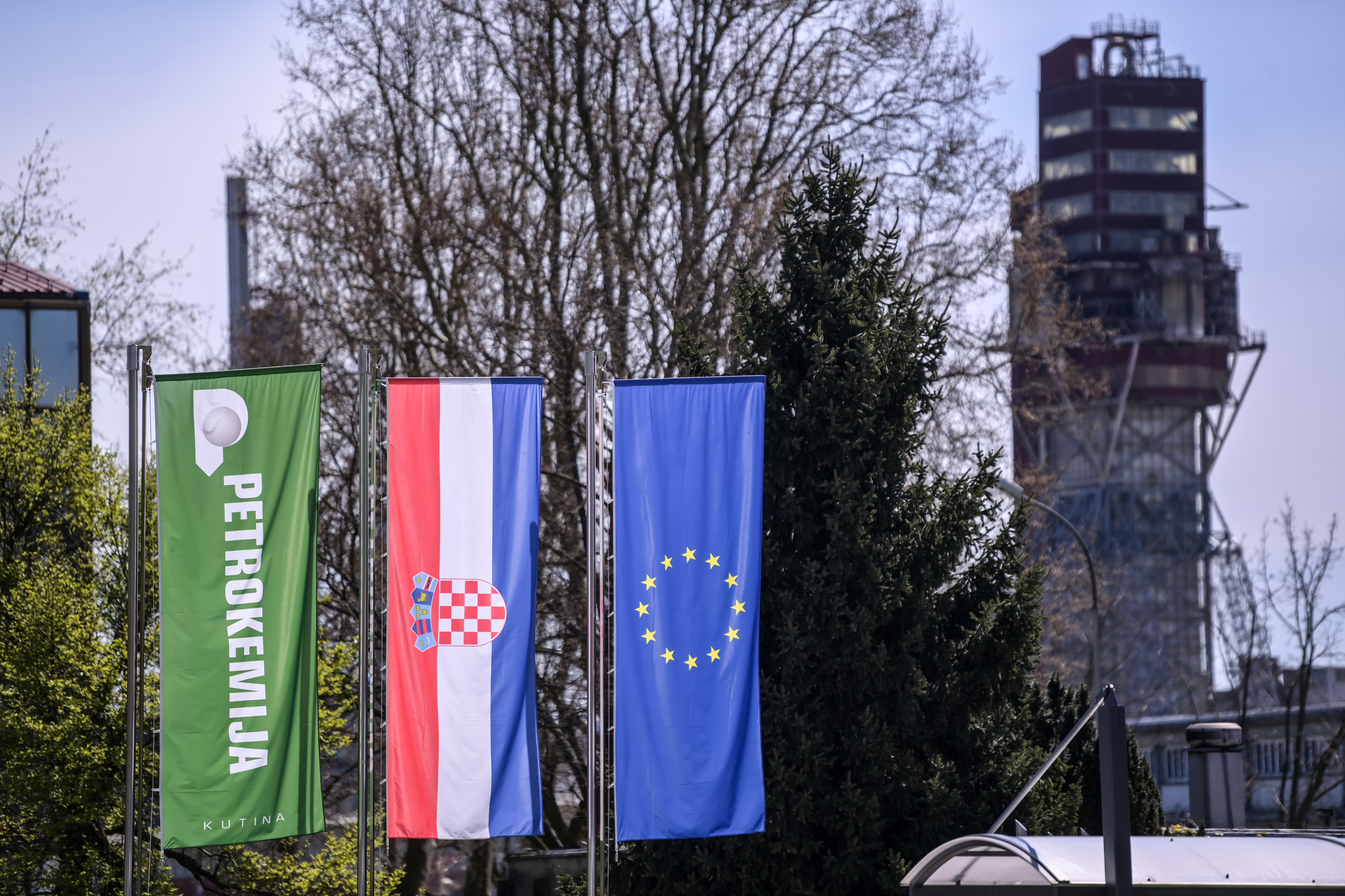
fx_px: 7472
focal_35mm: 200
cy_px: 448
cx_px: 672
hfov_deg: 10.3
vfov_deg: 6.9
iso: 100
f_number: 2.8
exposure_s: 1/2500
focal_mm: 200
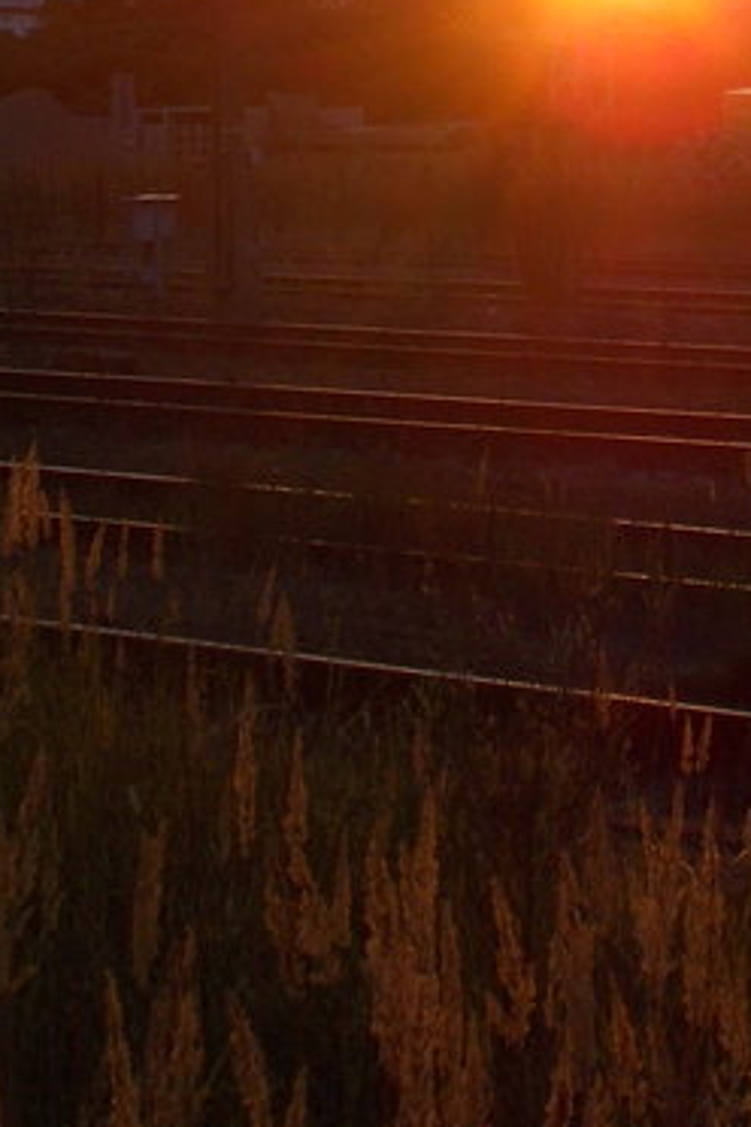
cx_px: 715
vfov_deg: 15.3
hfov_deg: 10.4
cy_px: -106
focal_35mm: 131
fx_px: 4099
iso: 80
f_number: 3.9
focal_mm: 6.9
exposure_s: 1/500
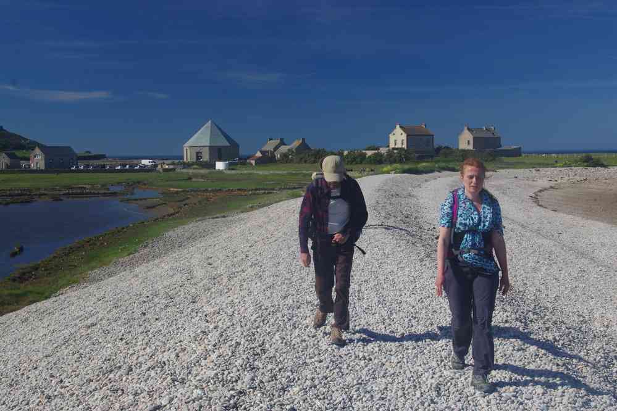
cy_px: 206
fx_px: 797
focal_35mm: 46
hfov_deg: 42.3
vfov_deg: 28.9
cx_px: 308
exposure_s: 1/125
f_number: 11
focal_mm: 31
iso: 200
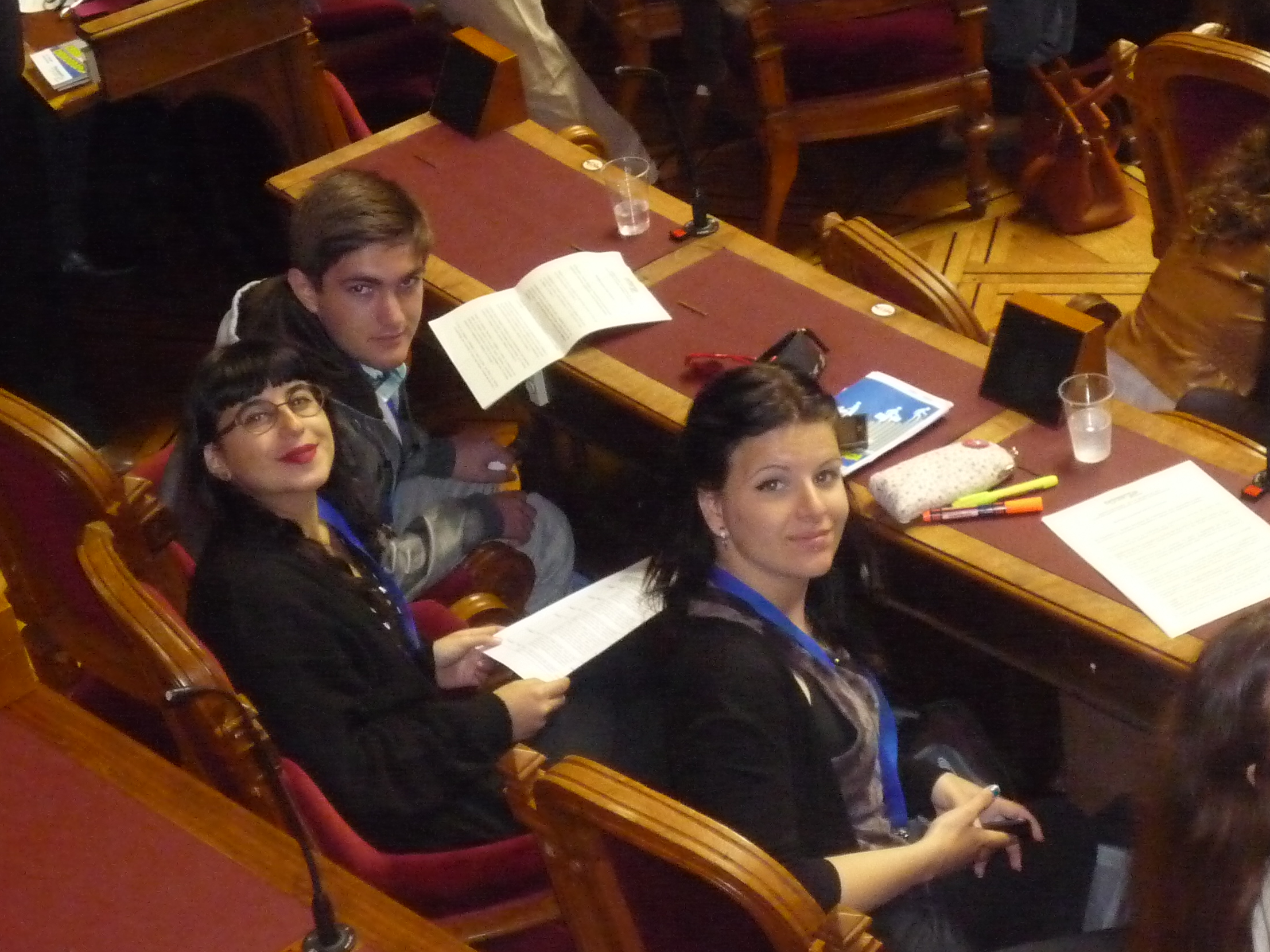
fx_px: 3412
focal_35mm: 93
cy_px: 611
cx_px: 878
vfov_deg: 15.9
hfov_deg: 21.0
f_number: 4.5
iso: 800
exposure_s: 1/40
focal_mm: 9.9
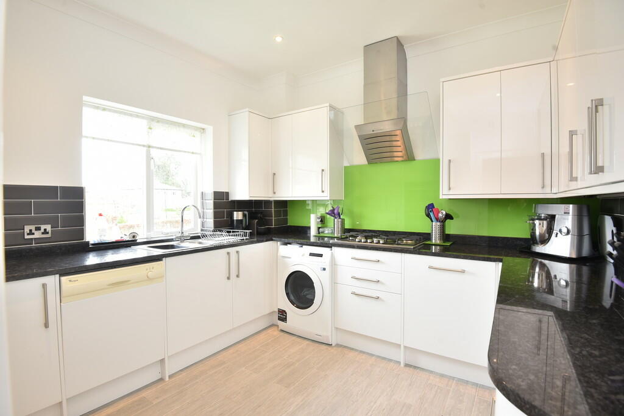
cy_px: 208
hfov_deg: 93.3
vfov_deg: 70.5
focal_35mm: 17
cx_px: 312
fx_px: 295
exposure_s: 1/20
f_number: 7.1
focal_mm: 17
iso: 800
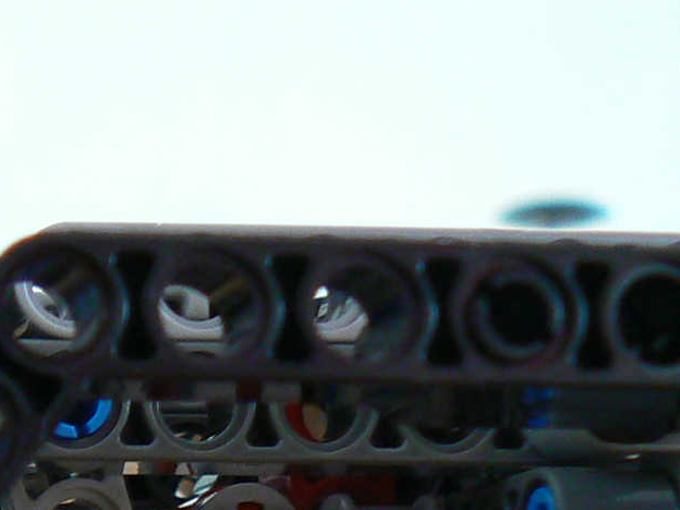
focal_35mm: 133
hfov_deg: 13.5
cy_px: 768
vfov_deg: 10.7
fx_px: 2613
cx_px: -483
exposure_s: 1/5
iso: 100
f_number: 2.8
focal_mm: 6
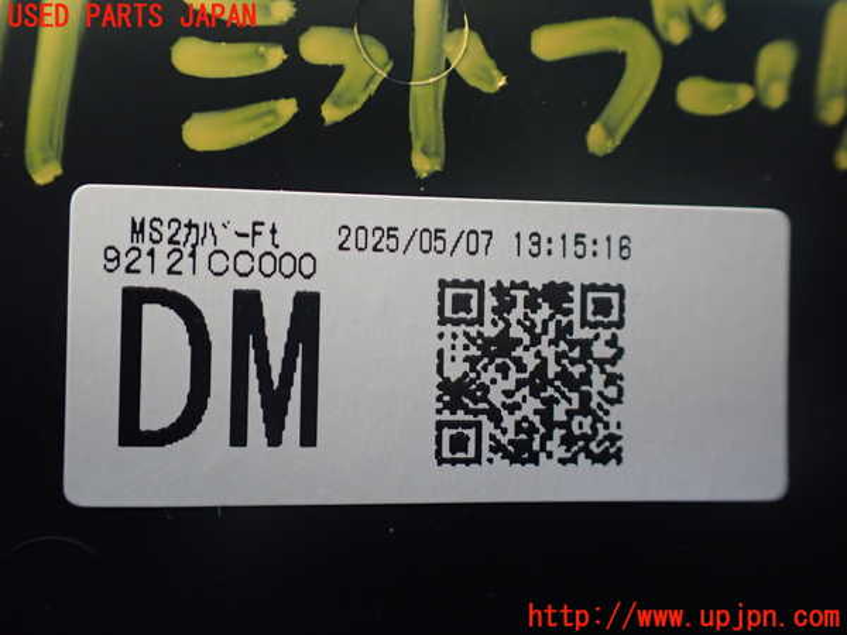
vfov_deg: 46.8
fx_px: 734
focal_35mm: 30
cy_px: 318
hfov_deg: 60.0
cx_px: 424
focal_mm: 5.4
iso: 500
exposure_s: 1/125
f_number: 2.3
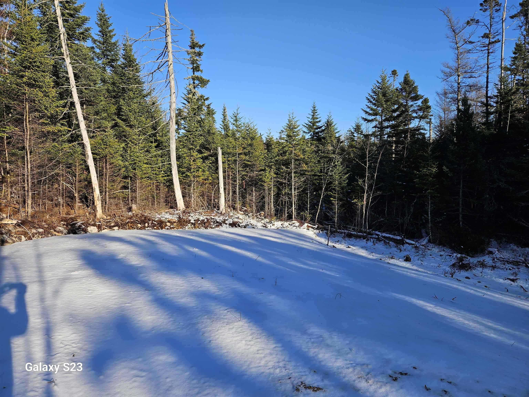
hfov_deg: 73.9
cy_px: 198
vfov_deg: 58.9
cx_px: 264
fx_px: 351
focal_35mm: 23
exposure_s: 1/1488
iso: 25
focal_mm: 5.4
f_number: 1.8
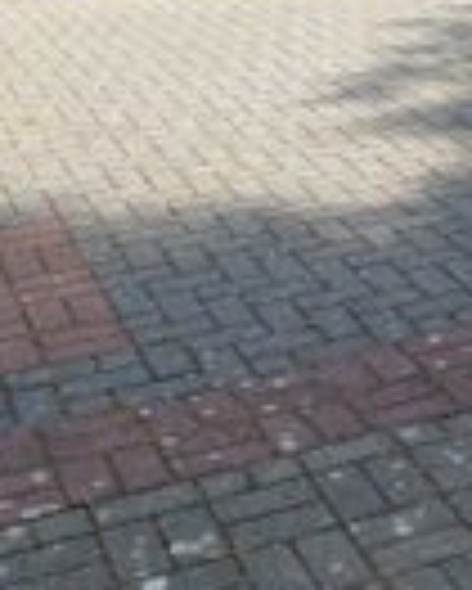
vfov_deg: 20.8
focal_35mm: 86
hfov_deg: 16.6
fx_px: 1500
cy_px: -113
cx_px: 665
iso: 100
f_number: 4
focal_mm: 4.3
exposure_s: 1/250
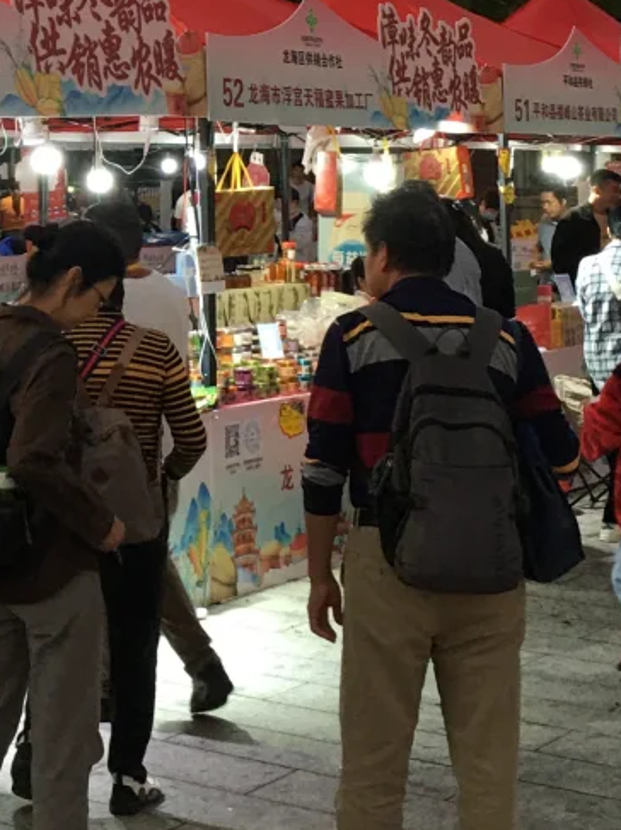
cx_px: -56
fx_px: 2059
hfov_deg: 16.6
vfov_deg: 22.1
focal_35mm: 86
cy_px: 43
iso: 64
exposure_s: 1/33
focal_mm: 4.15
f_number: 2.2
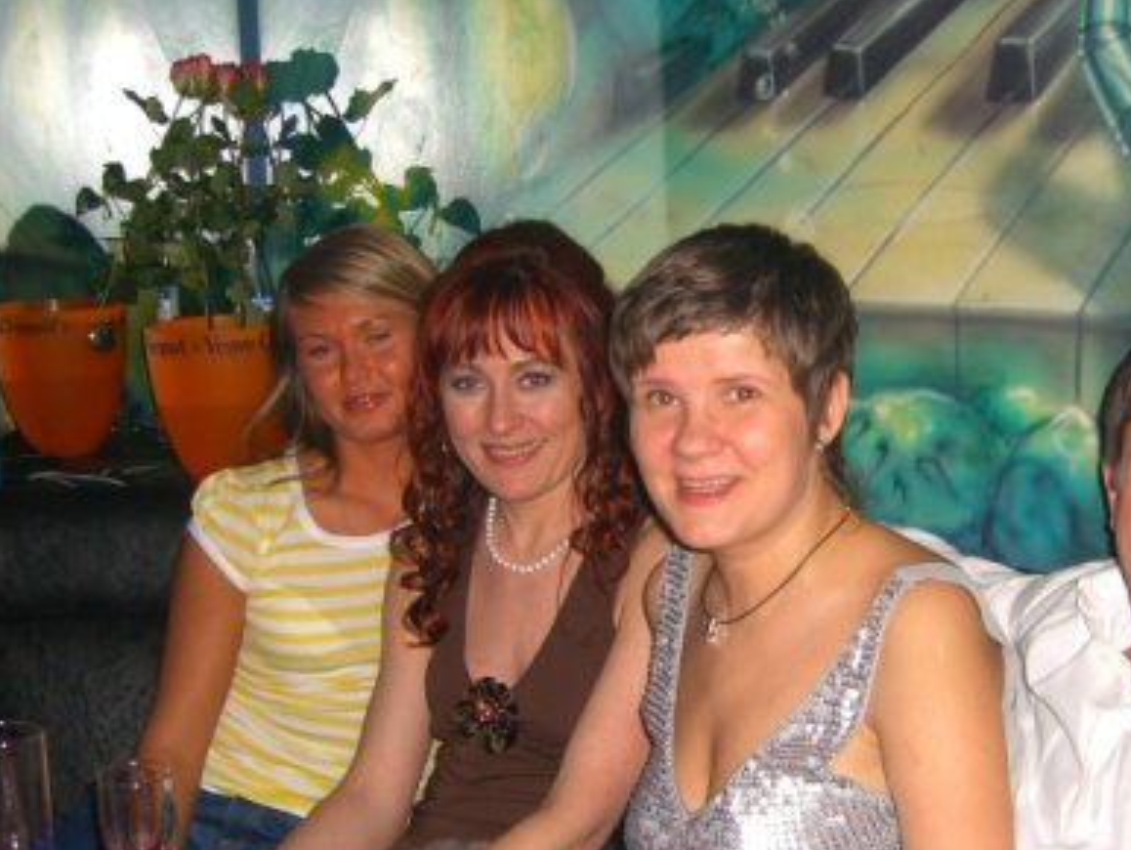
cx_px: 779
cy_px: 554
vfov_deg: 24.7
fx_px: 1929
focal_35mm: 59
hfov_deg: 32.3
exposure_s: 1/60
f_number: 2.8
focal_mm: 7.9
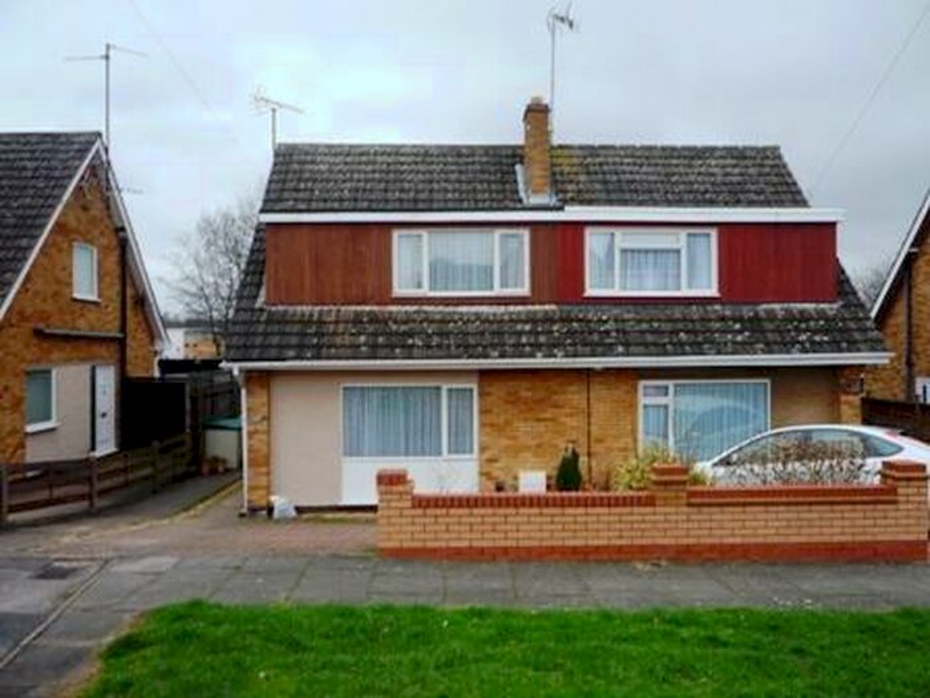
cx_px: 465
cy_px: 349
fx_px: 806
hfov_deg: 60.0
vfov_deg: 46.8
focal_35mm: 30
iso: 100
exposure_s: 1/30
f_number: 3.3
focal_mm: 5.2
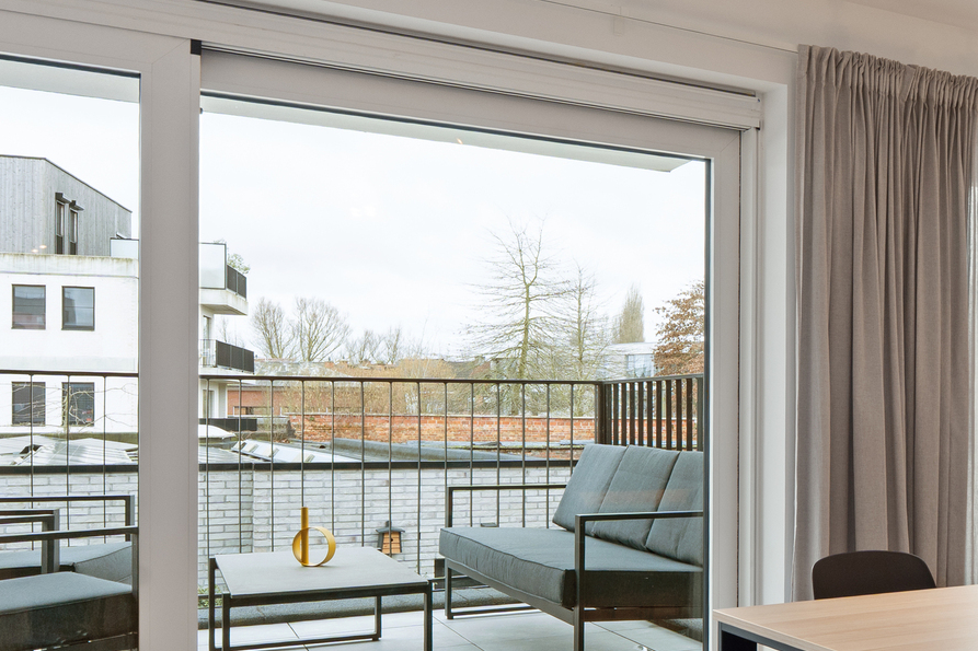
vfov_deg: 31.0
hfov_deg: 40.7
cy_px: 414
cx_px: 940
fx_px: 1168
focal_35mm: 43
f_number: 11
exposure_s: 1/2.5
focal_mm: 16
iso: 250
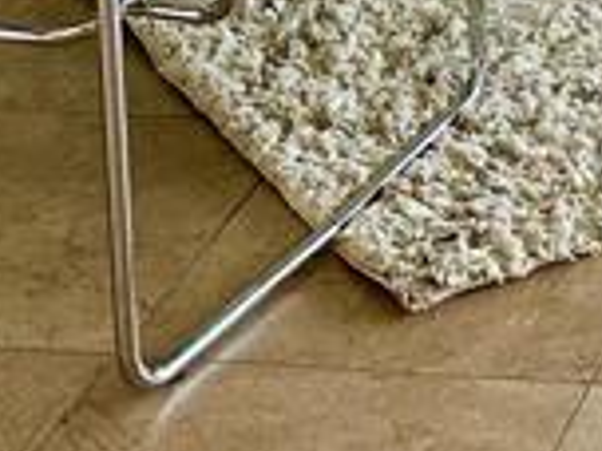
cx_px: 1109
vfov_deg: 7.8
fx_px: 2817
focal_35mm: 162
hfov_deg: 11.3
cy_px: -942
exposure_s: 1/121
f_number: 1.78
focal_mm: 6.86
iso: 200
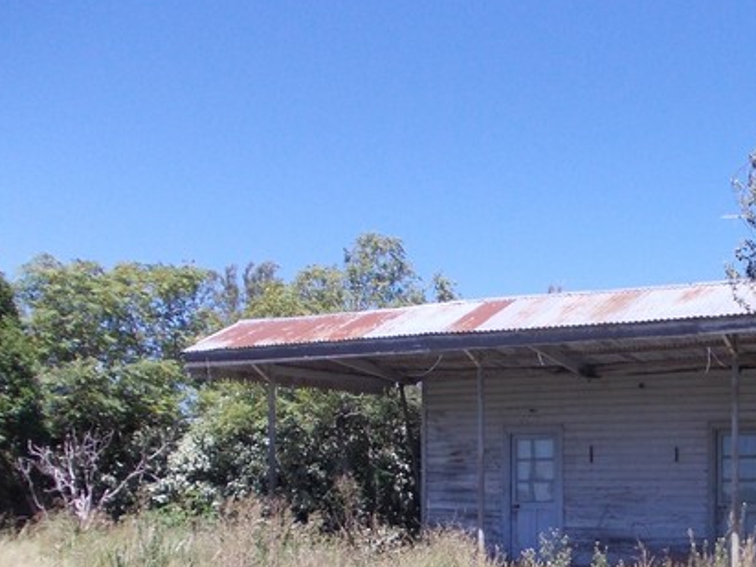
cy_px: 510
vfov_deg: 27.1
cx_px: 606
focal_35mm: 52
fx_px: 1136
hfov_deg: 35.6
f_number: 5.4
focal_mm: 4
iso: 80
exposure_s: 1/200
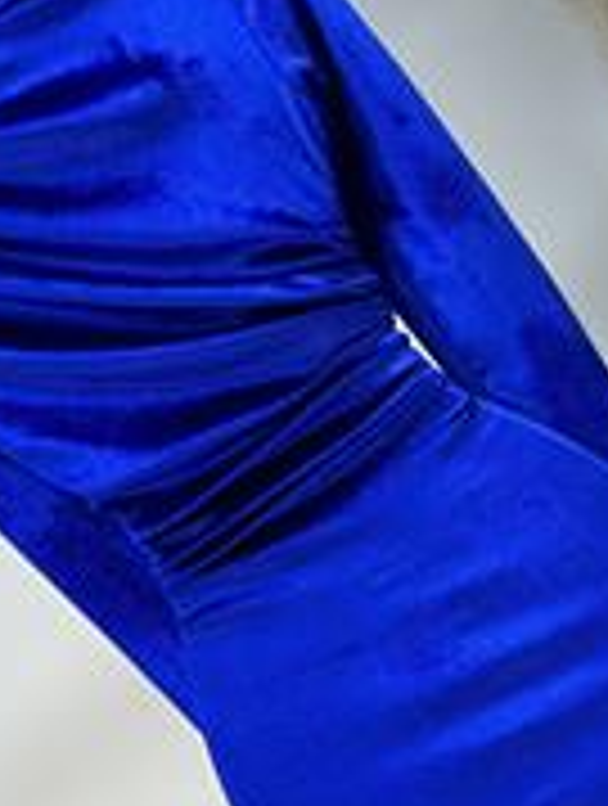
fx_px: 2497
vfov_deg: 18.2
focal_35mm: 107
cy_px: 639
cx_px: 333
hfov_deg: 13.9
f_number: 1.78
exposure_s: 1/100
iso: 100
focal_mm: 6.86
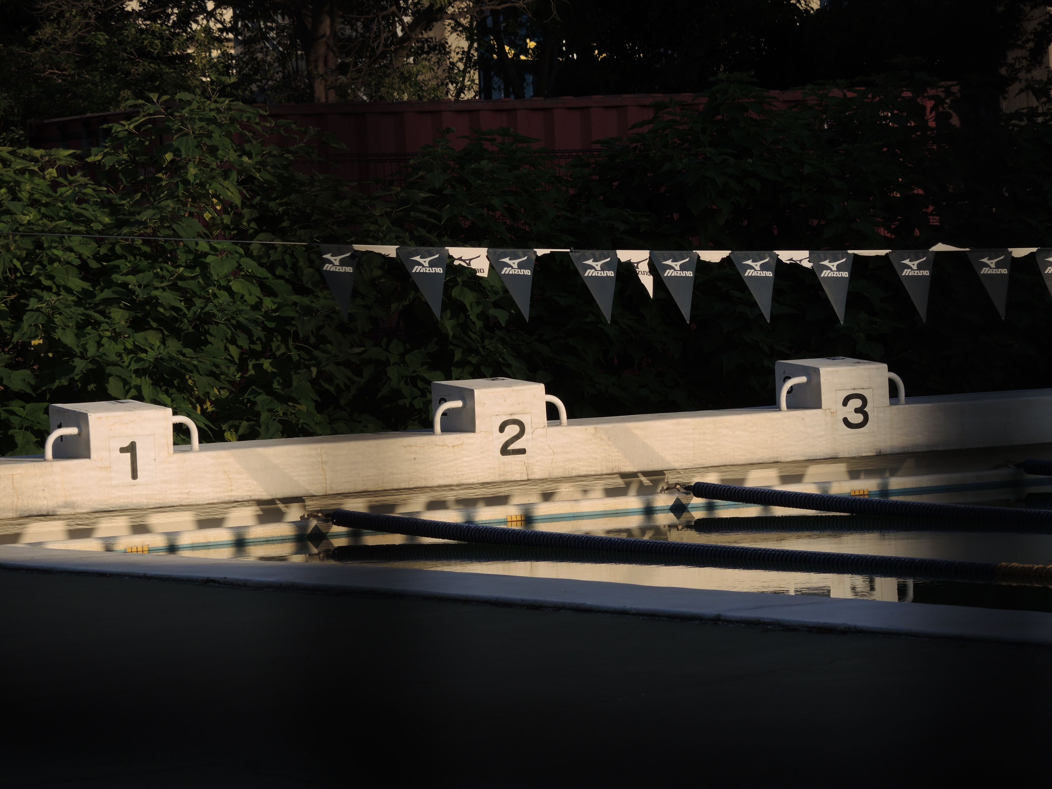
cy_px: 394
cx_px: 526
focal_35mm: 152
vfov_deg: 9.8
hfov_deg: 13.0
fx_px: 4619
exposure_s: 1/1000
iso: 80
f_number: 3.5
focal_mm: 32.6
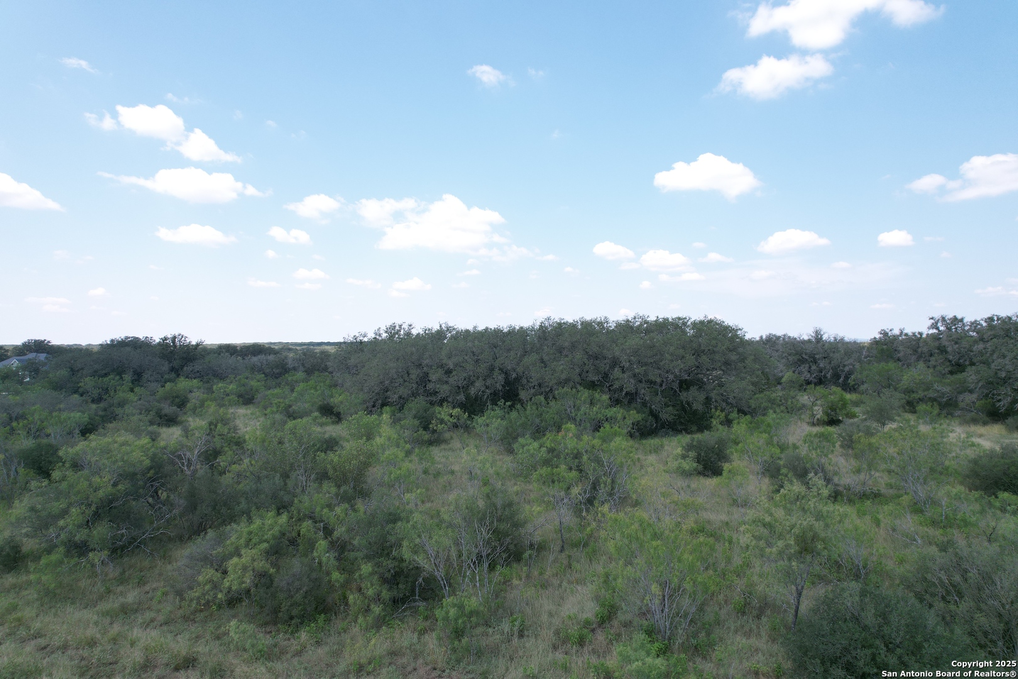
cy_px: 340
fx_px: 622
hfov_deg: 78.6
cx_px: 509
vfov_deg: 57.2
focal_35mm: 22
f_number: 2.8
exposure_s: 1/800
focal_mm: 8.38
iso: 100
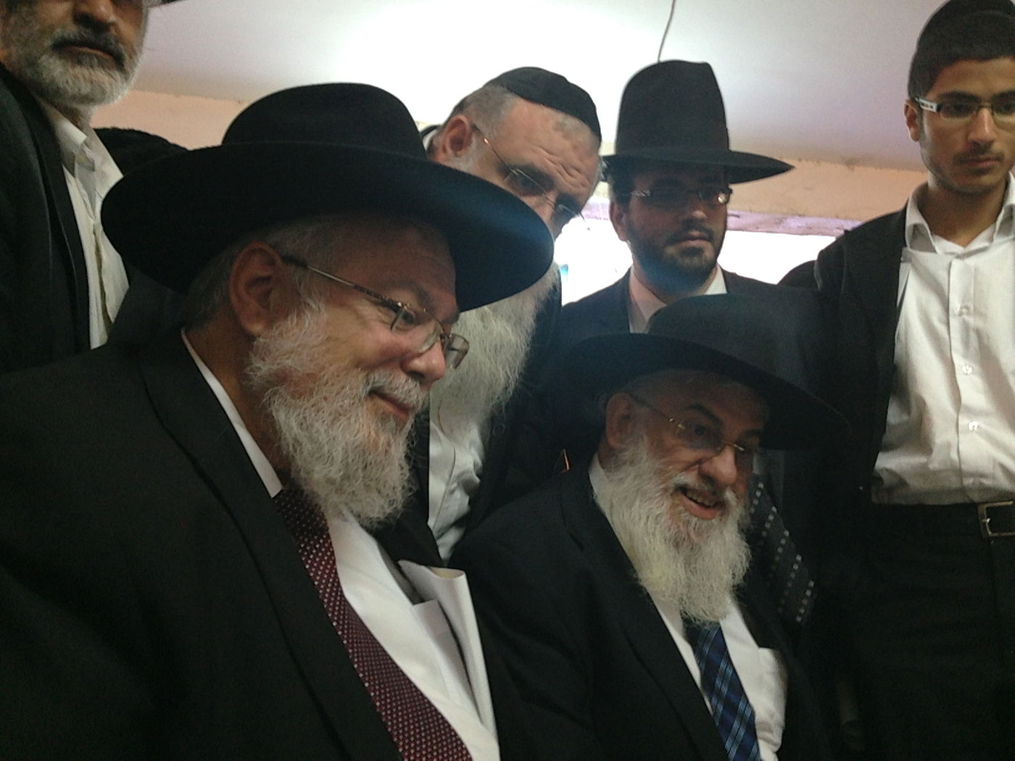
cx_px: 508
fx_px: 968
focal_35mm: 33
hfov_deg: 55.4
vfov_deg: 42.9
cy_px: 380
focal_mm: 4.13
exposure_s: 1/30
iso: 200
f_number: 2.4
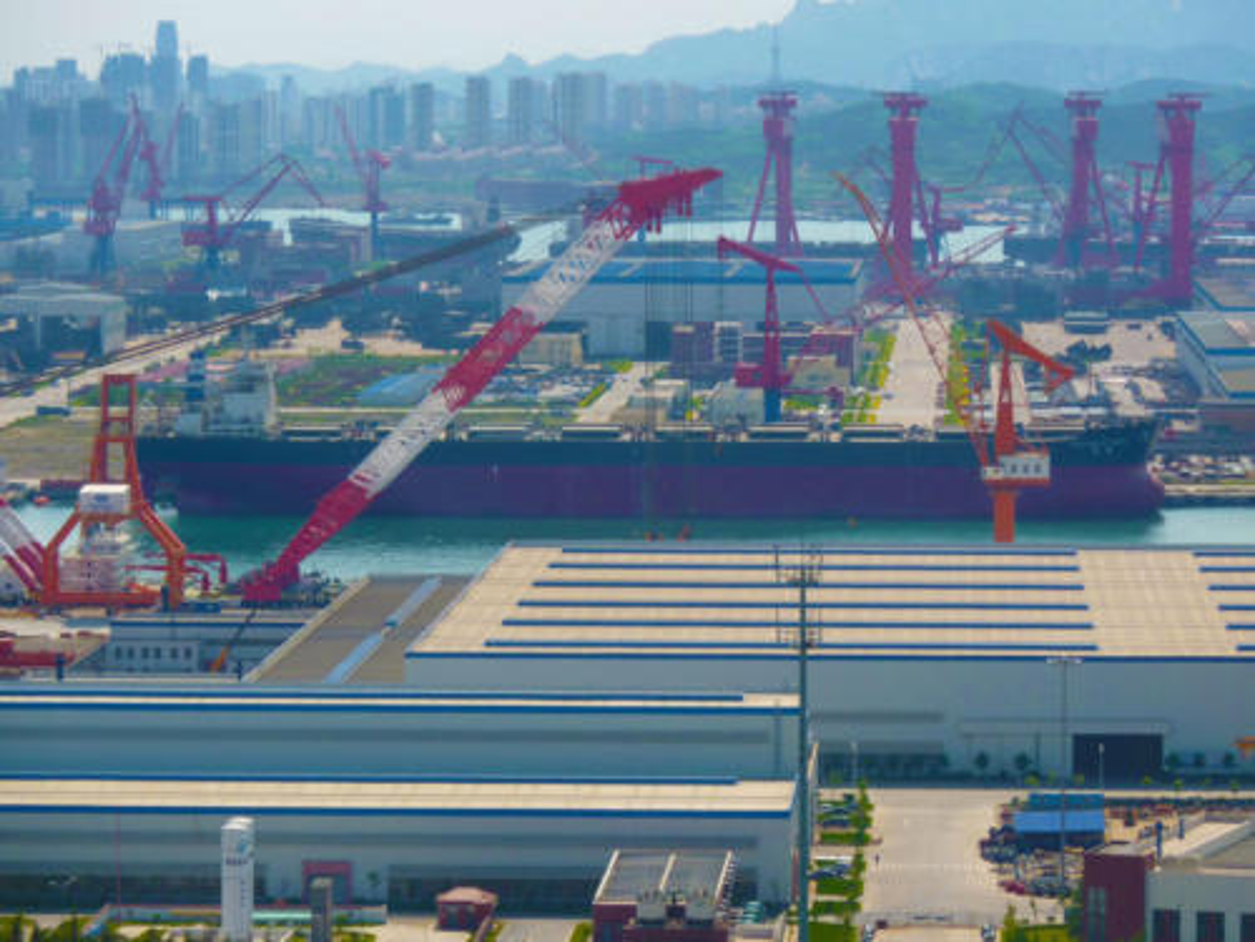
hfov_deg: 11.7
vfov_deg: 8.8
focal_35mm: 169
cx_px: 628
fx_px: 6127
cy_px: 471
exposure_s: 1/640
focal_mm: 27.8
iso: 80
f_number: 5.6
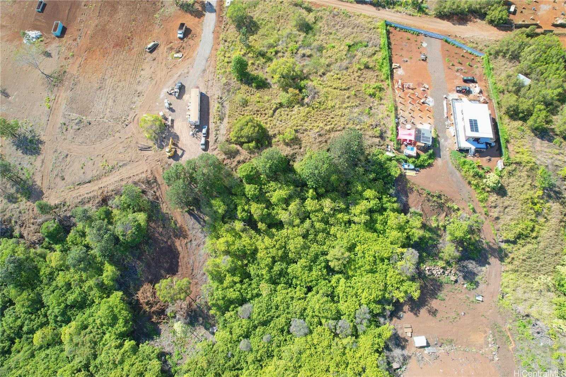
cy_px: 188
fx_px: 346
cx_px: 283
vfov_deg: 57.2
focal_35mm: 22
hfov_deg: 78.6
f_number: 2.8
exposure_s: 1/640
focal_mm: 8.38
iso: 100
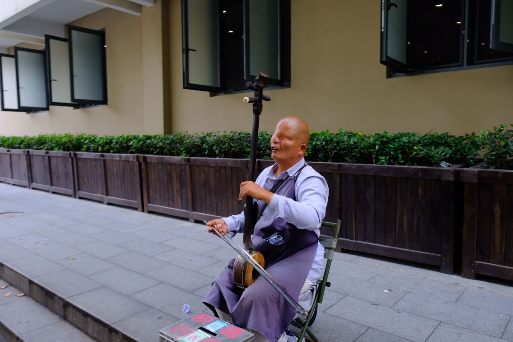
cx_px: 256
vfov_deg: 47.9
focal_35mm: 27
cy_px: 171
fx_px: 385
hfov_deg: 67.4
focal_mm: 18
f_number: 4.5
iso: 400
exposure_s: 1/180
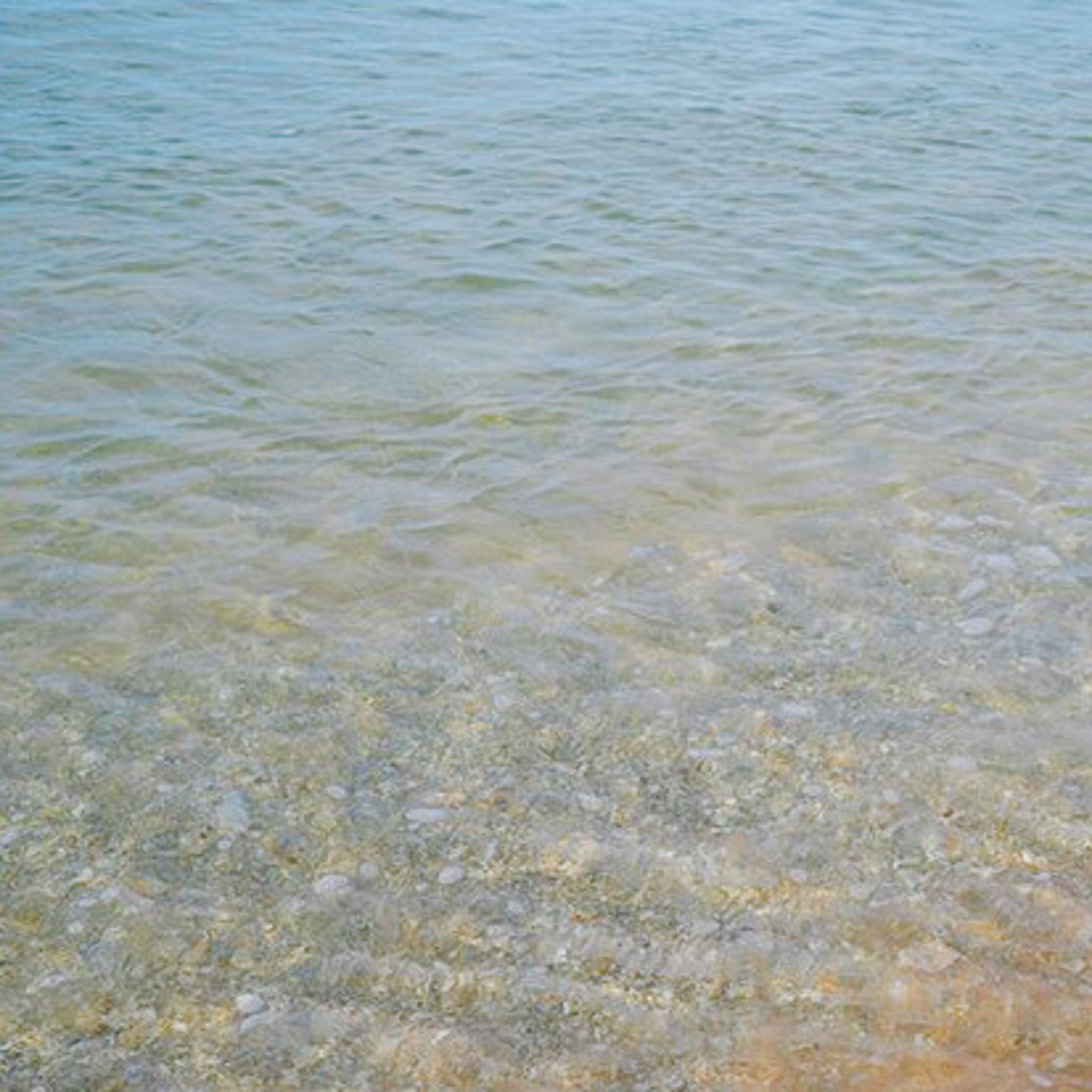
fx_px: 1749
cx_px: 780
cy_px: 743
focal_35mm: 49
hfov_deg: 34.2
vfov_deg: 34.3
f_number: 8
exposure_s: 1/250
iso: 160
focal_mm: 28
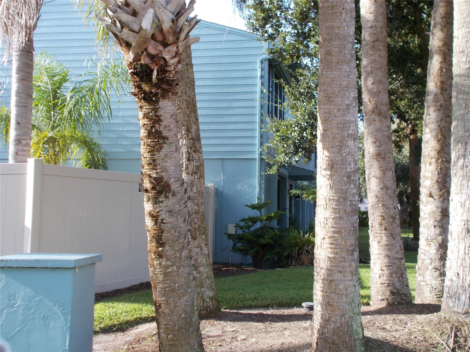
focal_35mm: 44
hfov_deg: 42.9
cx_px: 235
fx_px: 597
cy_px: 176
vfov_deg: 32.9
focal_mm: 7.9
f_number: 4.2
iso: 80
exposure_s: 1/100
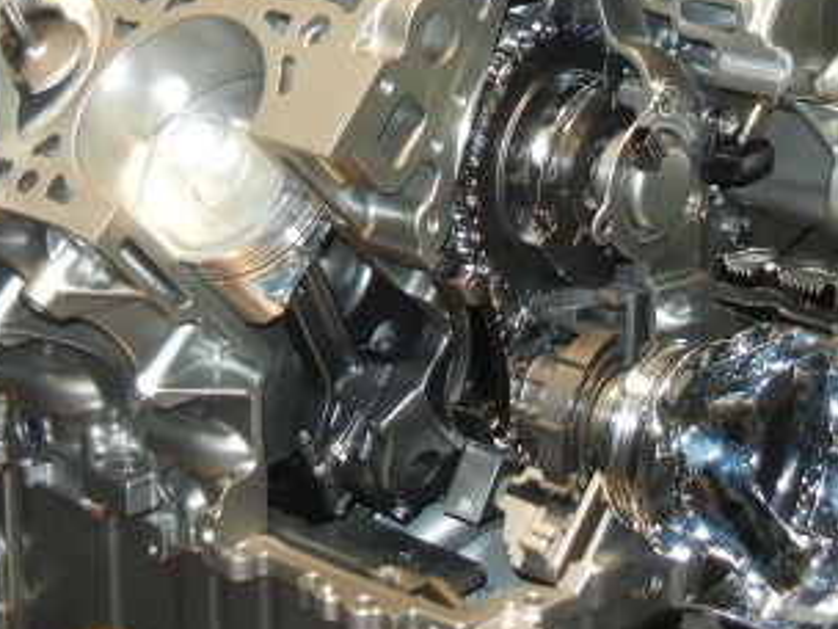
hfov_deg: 19.4
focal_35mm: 101
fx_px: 2445
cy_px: -19
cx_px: 356
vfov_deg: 14.4
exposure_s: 1/30
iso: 200
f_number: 3.5
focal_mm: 5.4
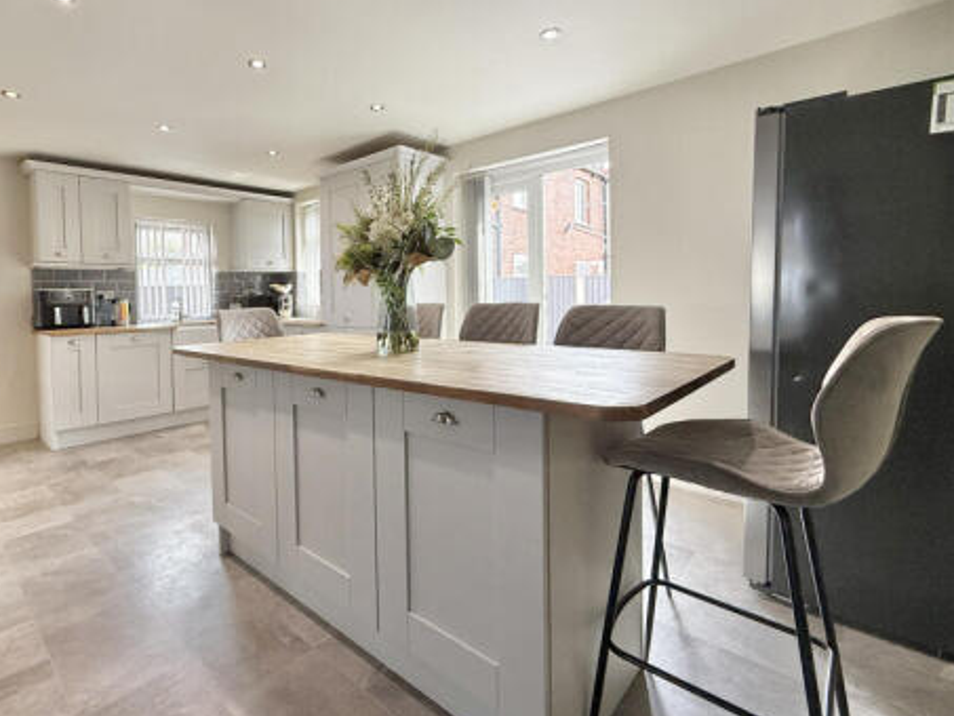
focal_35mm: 18
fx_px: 496
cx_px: 361
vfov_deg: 71.3
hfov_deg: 86.1
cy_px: 309
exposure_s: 1/107
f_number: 2.2
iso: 64
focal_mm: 2.22
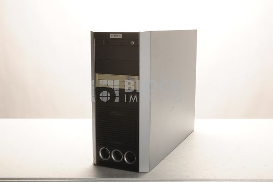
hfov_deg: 39.6
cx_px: 136
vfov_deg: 26.9
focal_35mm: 50
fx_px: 379
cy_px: 91
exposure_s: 1/160
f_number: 13
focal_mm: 50
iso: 320
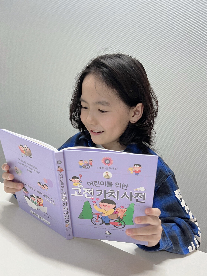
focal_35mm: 27
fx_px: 215
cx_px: 105
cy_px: 141
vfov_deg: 65.3
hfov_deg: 51.4
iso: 125
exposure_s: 1/60
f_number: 1.5
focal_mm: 5.7
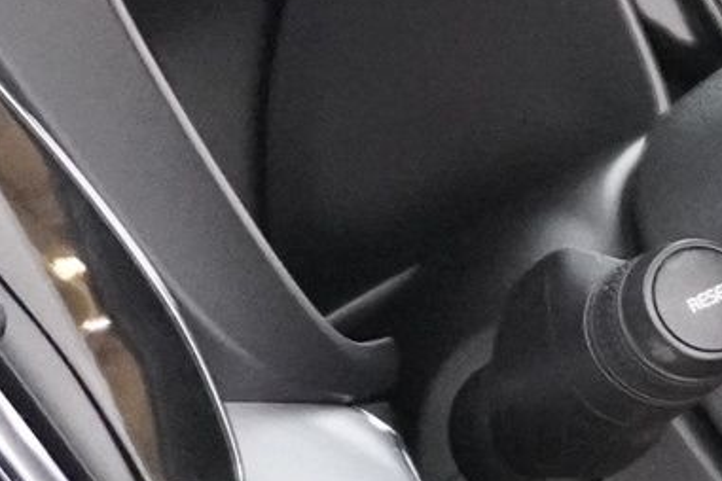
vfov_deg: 7.0
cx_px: 1929
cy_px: 355
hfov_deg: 9.0
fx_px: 3951
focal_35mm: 197
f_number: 4
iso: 6400
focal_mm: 20
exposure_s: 1/40
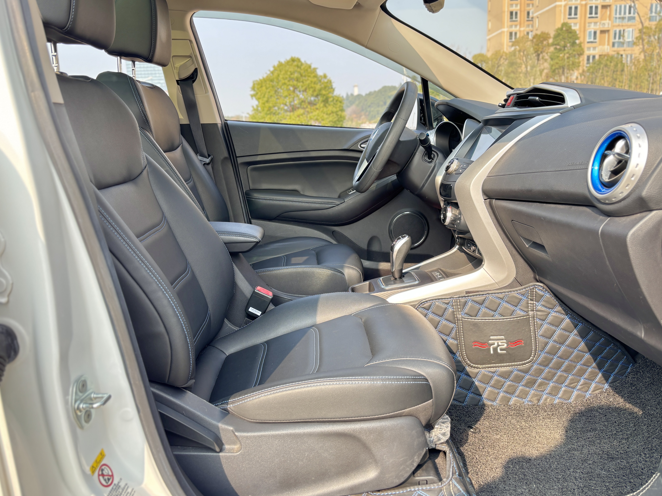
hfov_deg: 65.3
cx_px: 324
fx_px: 516
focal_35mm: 27
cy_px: 252
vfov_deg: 51.4
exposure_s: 1/298
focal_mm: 5.96
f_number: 1.6
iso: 50
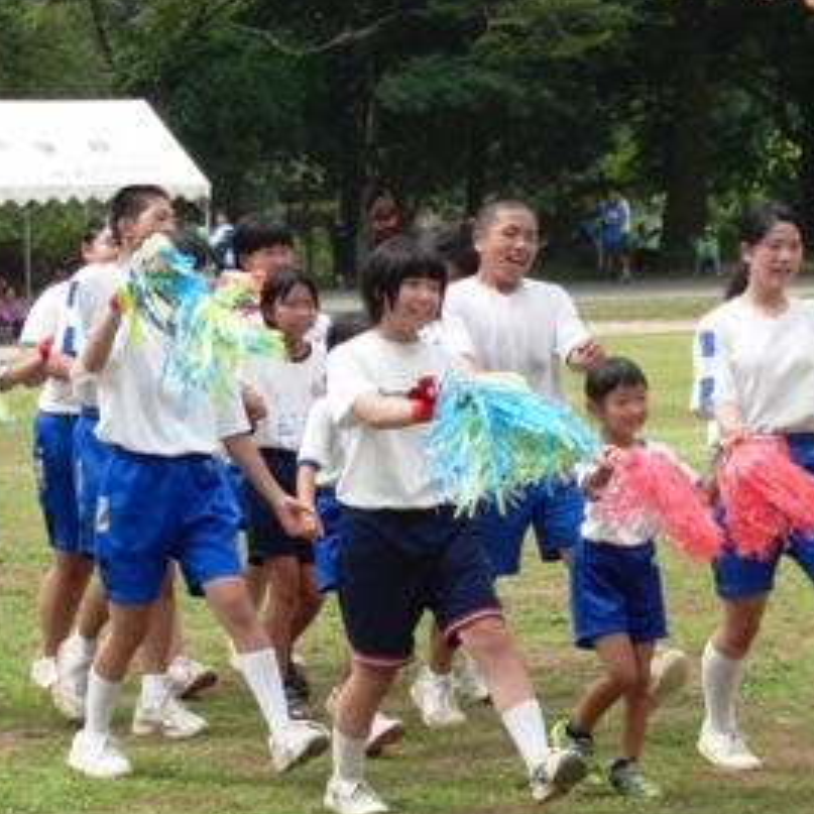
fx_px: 2740
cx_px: 451
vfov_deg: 16.9
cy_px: 393
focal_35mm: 103
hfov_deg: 16.9
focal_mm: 12.23
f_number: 4.1
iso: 100
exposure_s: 1/500
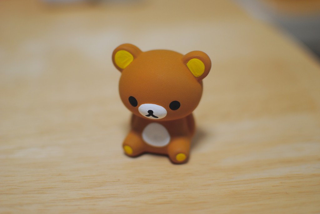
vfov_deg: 25.8
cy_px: 107
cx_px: 160
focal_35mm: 52
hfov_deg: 37.8
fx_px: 467
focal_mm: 35
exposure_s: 1/60
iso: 100
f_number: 1.8
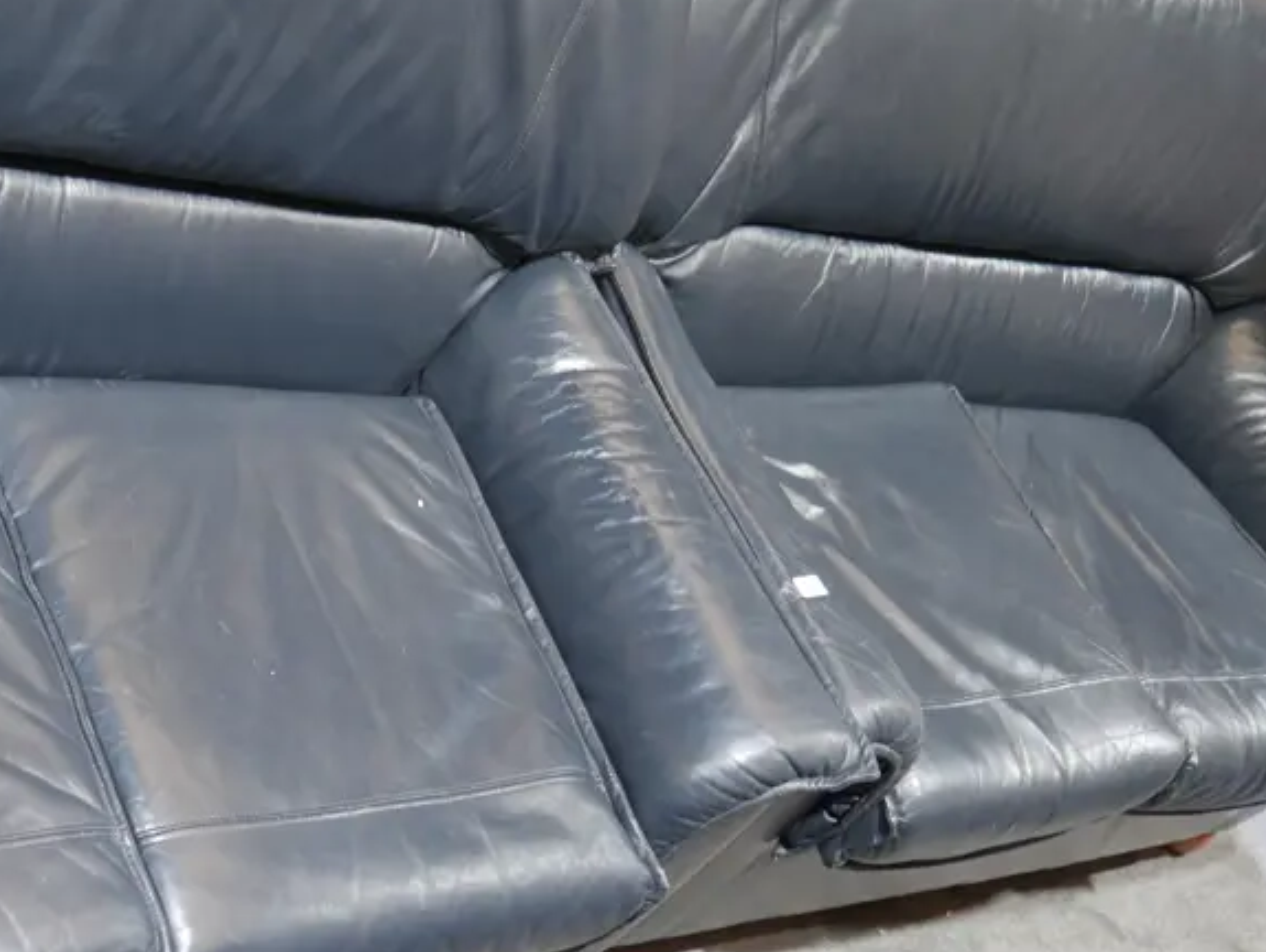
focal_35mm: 57
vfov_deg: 25.7
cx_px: 304
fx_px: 2086
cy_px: 488
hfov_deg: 33.0
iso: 800
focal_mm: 16
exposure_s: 1/60
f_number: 3.6
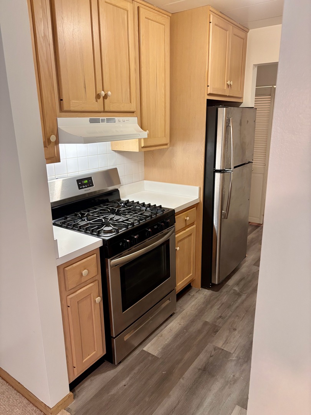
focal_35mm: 26
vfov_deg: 67.3
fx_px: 311
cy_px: 208
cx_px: 156
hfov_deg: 53.1
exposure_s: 1/60
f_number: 1.6
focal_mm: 5.96
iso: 200
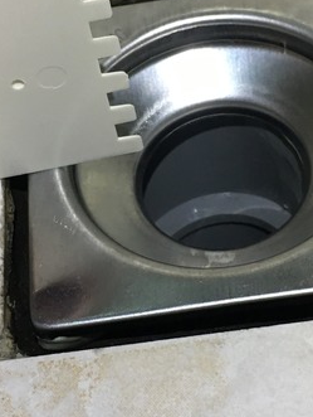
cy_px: 195
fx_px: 1011
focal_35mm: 84
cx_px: 143
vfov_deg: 23.3
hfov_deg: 17.6
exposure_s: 1/30
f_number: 2.2
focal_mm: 4.15
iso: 40
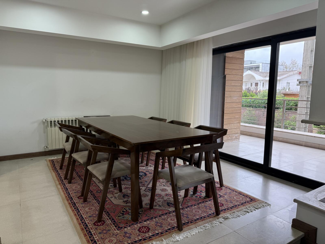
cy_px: 122
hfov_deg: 71.6
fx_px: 225
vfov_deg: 56.8
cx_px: 162
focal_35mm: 24
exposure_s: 1/100
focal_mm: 6.76
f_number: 1.78
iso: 80
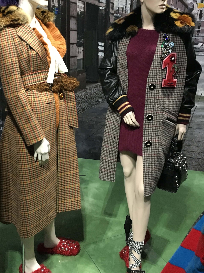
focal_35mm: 38
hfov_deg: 37.4
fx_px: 299
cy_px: 108
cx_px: 72
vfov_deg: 48.6
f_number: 2.2
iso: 200
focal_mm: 4.2
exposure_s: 1/17
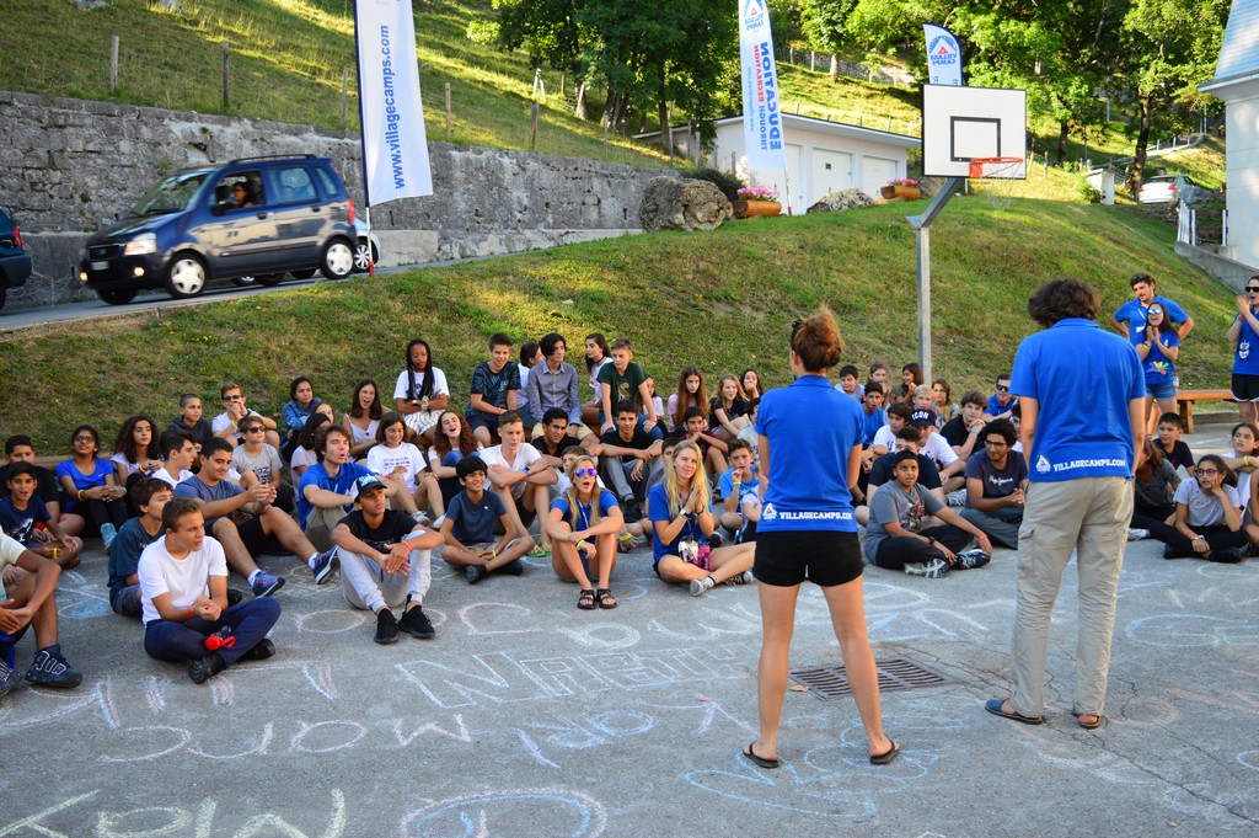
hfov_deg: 53.2
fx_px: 1258
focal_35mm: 36
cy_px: 419
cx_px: 630
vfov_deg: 36.8
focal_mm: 24
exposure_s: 1/125
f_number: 4
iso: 100
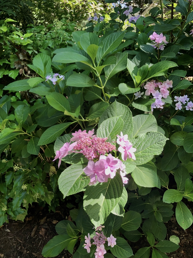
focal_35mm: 28
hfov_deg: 49.7
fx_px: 208
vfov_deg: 63.4
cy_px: 129
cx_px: 96
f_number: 1.8
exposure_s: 1/120
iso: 32
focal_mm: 3.99
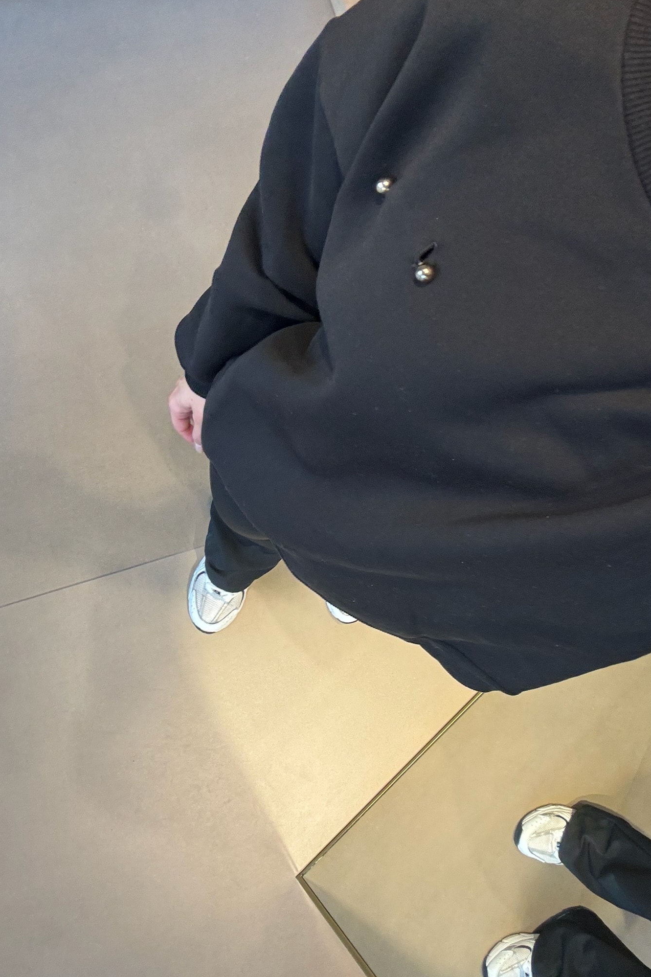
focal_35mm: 32
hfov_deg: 41.1
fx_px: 868
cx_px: 359
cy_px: 492
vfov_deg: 58.7
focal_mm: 2.69
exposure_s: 1/50
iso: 80
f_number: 1.9
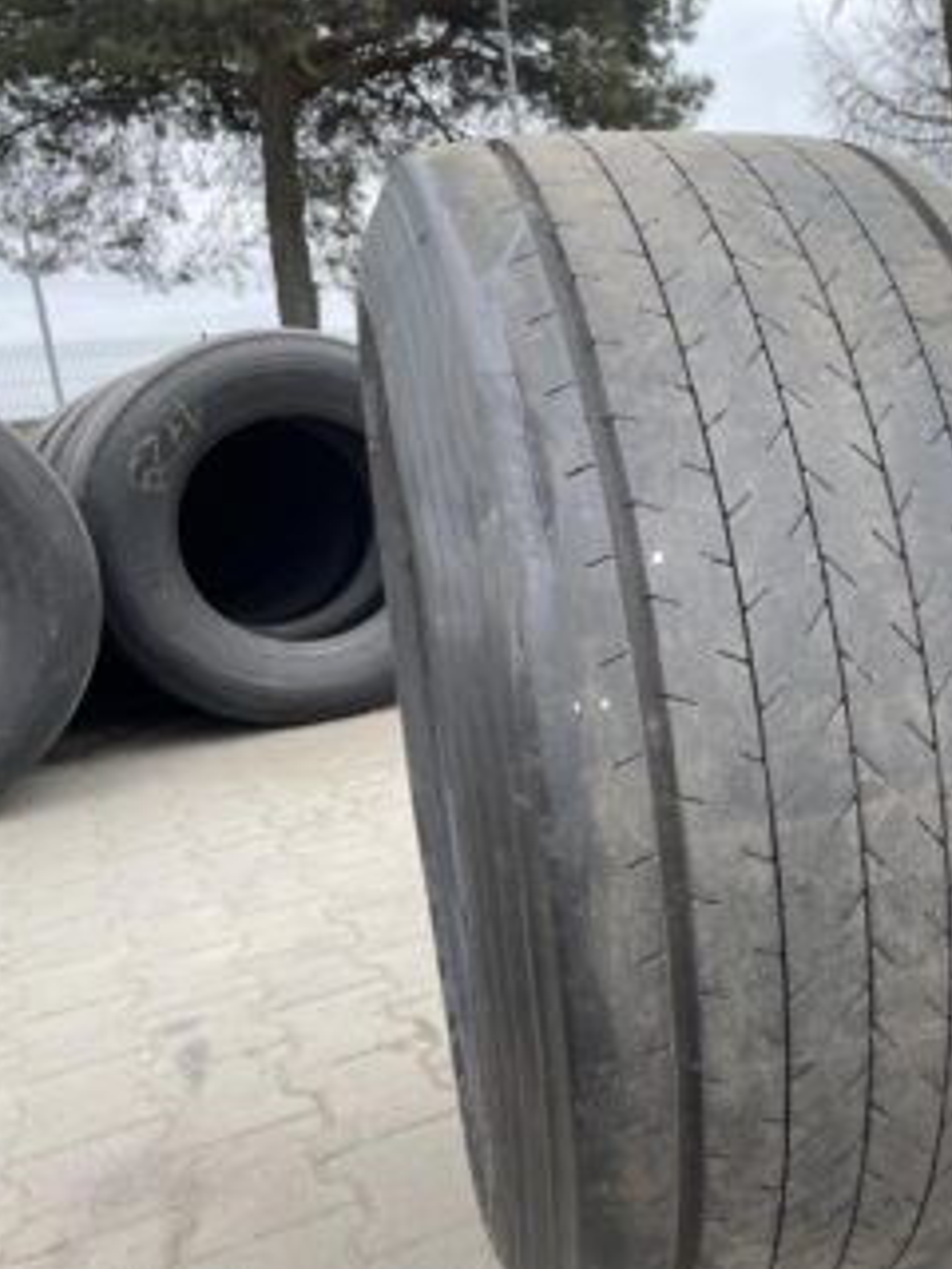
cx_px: 821
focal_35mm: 35
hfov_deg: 38.4
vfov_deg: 52.6
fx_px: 1283
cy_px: 636
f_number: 1.6
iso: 32
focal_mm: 4.2
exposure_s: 1/236
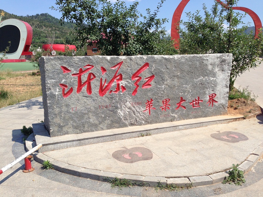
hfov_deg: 55.4
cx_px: 132
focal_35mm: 33
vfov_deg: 42.9
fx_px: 251
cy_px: 98
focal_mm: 4.12
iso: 50
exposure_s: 1/1466
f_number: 2.4
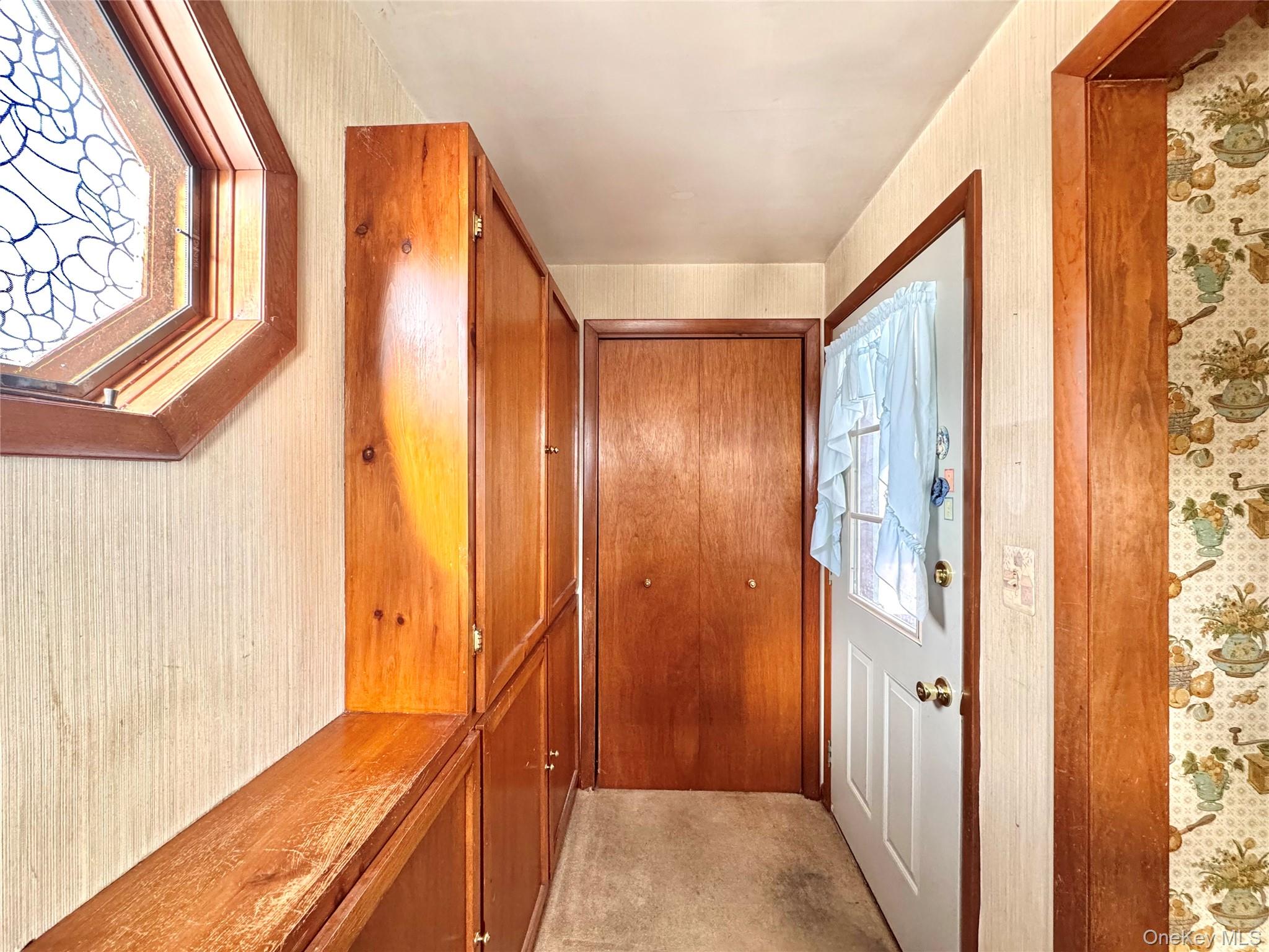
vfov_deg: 85.7
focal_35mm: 14
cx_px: 634
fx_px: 513
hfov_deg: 102.1
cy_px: 476
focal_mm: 2.22
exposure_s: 1/90
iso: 320
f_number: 2.2
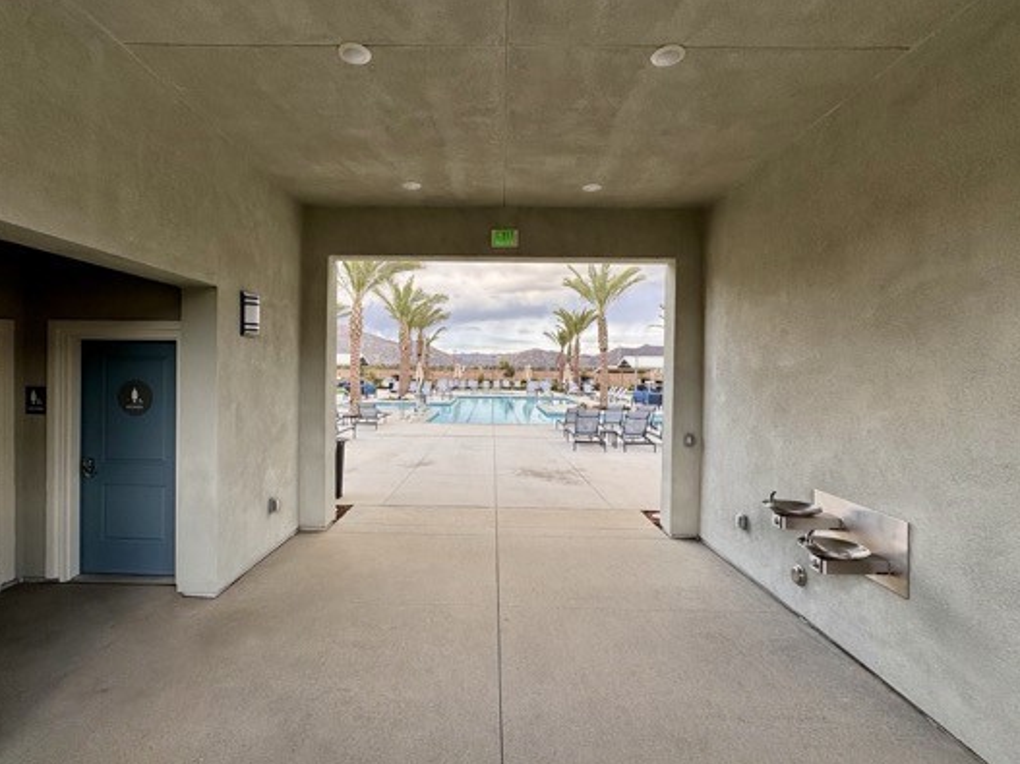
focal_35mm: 17
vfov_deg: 74.7
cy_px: 377
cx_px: 484
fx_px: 501
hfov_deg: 91.0
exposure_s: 1/207
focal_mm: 2.22
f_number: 2.2
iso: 40
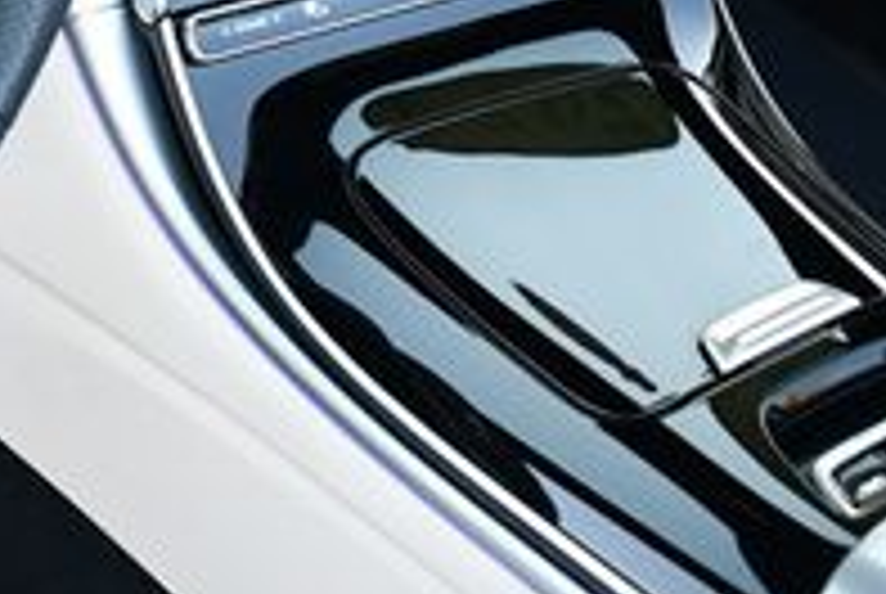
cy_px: -194
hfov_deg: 16.6
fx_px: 2884
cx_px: -225
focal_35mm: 117
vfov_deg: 11.4
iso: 720
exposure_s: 1/250
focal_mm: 18
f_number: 3.5
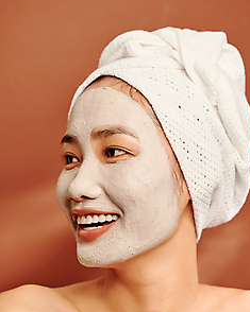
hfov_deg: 11.5
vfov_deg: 14.4
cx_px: 141
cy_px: 161
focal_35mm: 134
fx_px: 1240
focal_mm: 105
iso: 100
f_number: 5.6
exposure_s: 1/160
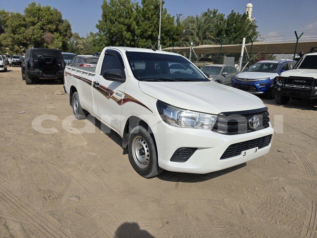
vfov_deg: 58.9
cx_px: 158
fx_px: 211
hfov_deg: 73.9
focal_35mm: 23
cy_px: 119
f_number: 1.7
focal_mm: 6.3
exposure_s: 1/1899
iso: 12
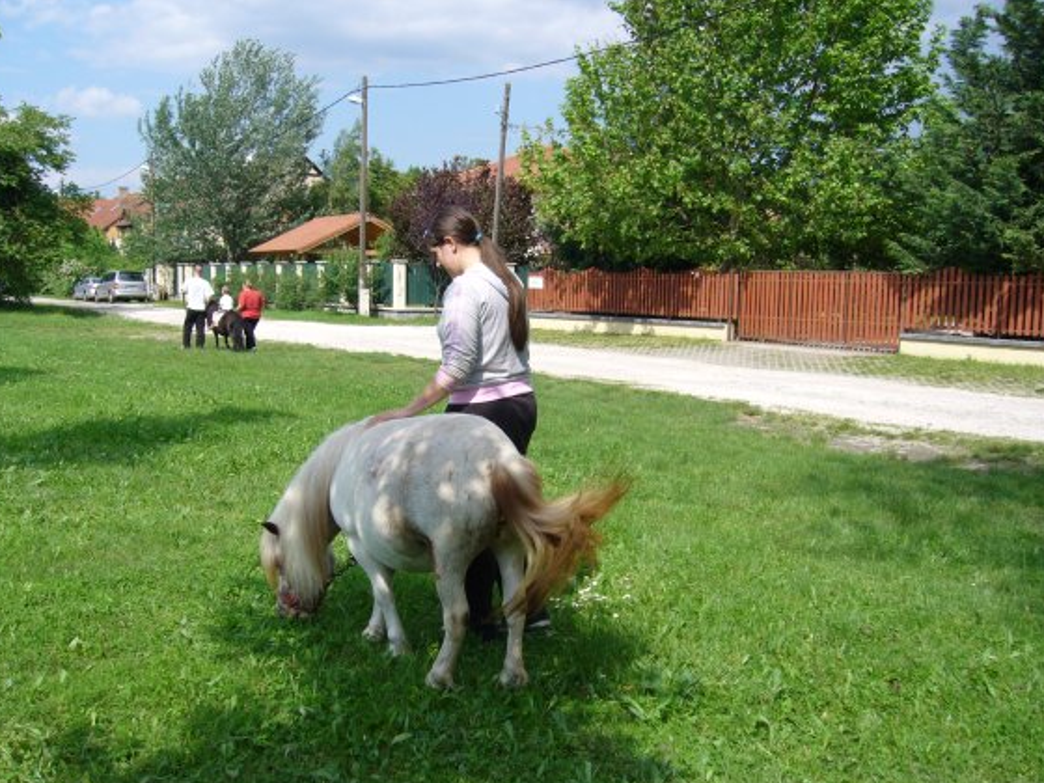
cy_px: 401
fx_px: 1086
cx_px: 513
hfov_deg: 51.4
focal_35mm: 36
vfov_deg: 39.7
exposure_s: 1/200
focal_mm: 5.8
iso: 64
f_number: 5.6
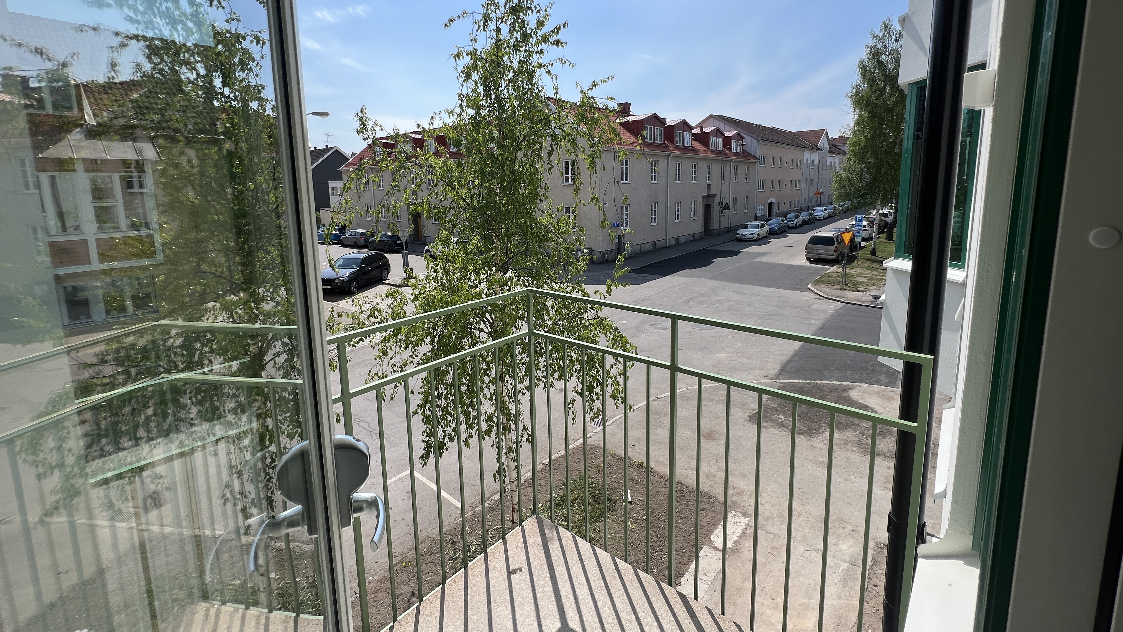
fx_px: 447
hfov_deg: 103.0
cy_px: 259
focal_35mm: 15
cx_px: 561
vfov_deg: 69.9
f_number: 1.8
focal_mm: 1.57
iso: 32
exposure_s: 1/1647
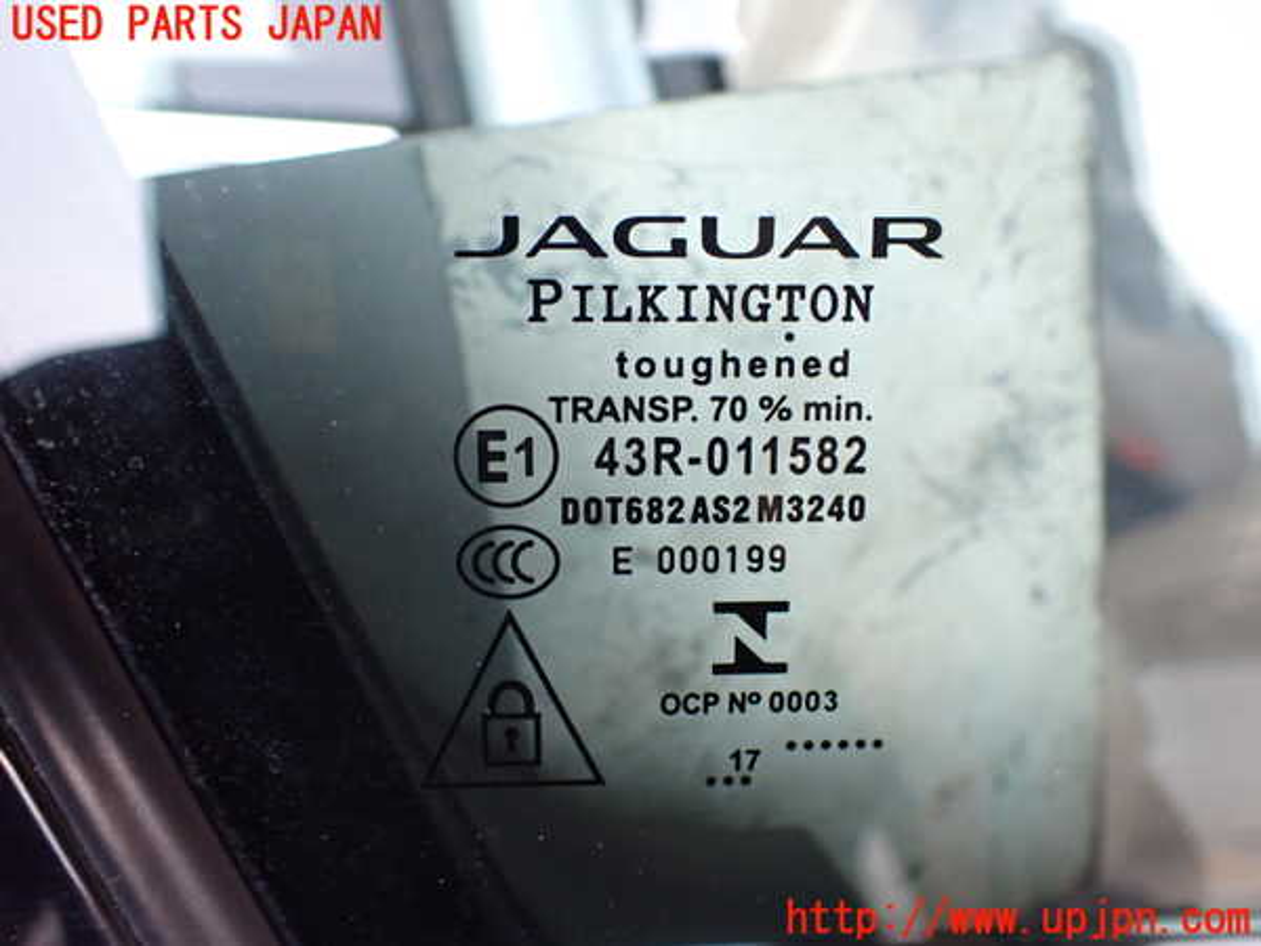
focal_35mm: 30
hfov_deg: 60.0
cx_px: 630
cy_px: 473
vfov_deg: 46.8
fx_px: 1093
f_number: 2.3
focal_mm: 5.4
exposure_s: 1/125
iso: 500
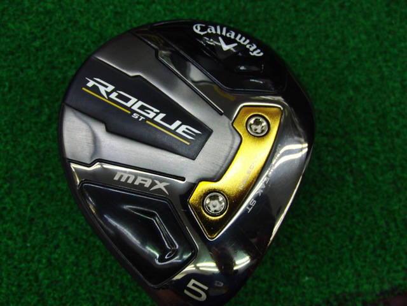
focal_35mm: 37
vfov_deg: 38.7
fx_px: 435
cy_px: 153
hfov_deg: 50.1
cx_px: 204
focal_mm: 6.42
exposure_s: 1/80
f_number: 3.6
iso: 250
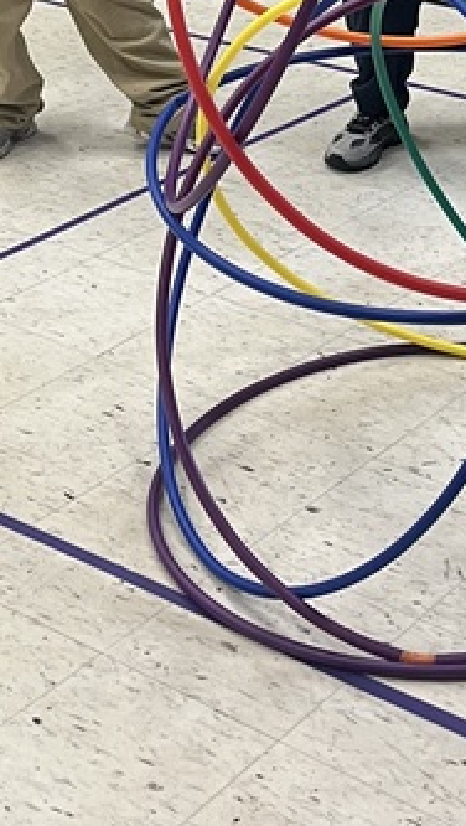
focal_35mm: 87
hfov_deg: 13.8
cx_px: 436
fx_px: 1906
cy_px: -151
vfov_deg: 22.6
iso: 100
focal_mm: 5.1
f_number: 1.6
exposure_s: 1/60
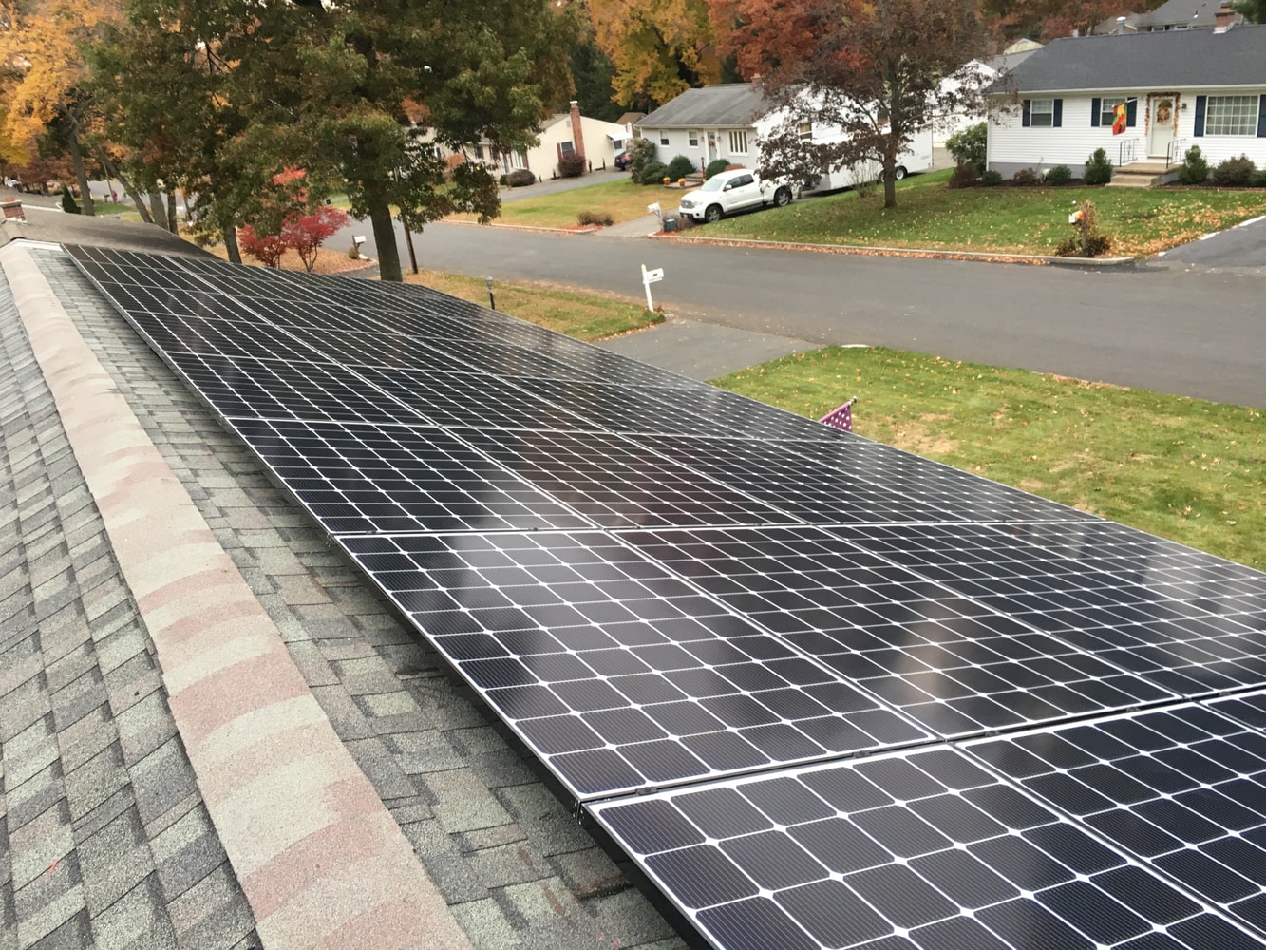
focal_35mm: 29
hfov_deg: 61.7
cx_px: 633
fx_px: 1061
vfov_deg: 48.2
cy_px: 475
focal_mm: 4.15
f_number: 2.2
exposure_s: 1/30
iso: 64
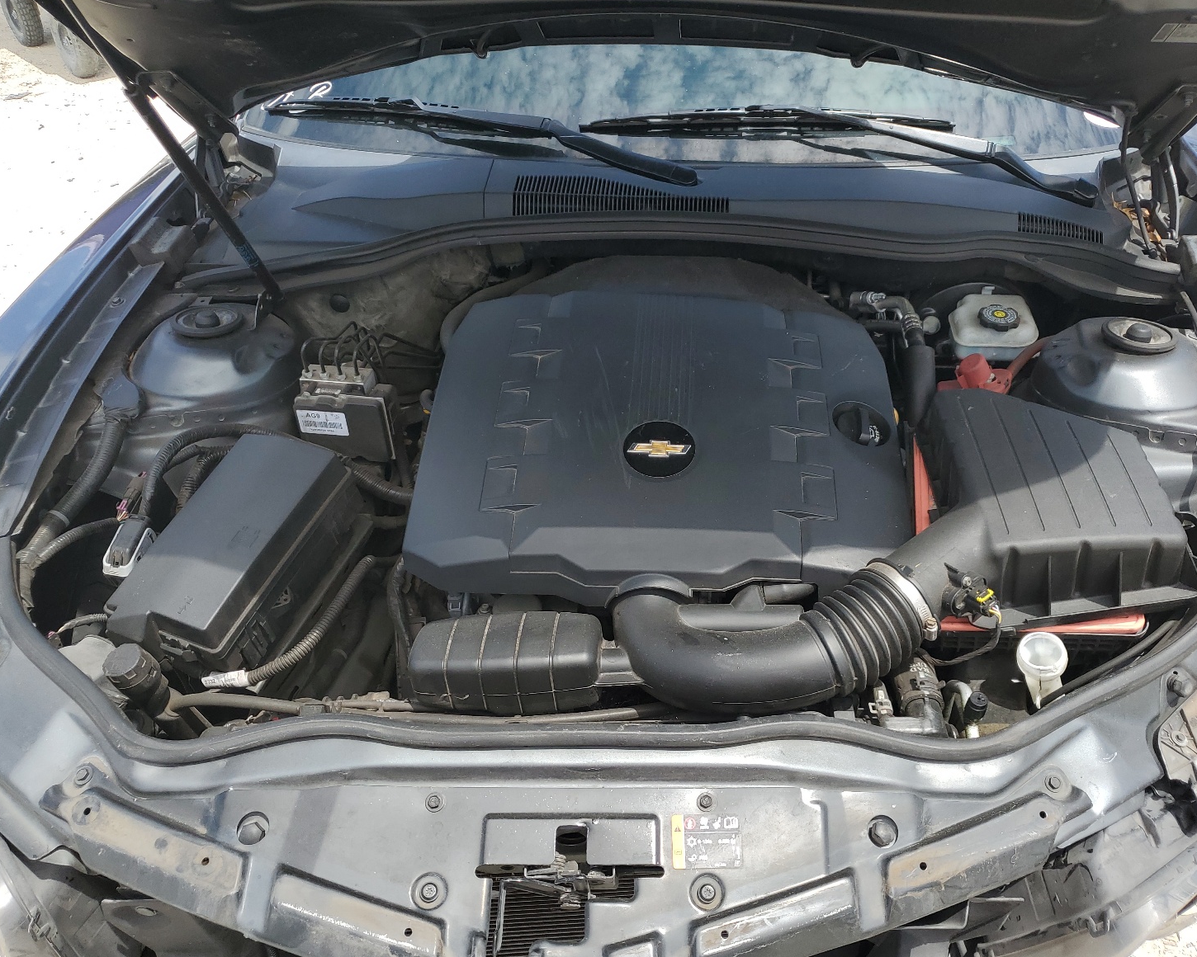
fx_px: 992
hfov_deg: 62.1
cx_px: 645
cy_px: 475
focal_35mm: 28
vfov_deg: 51.5
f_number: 1.5
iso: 50
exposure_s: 1/1429
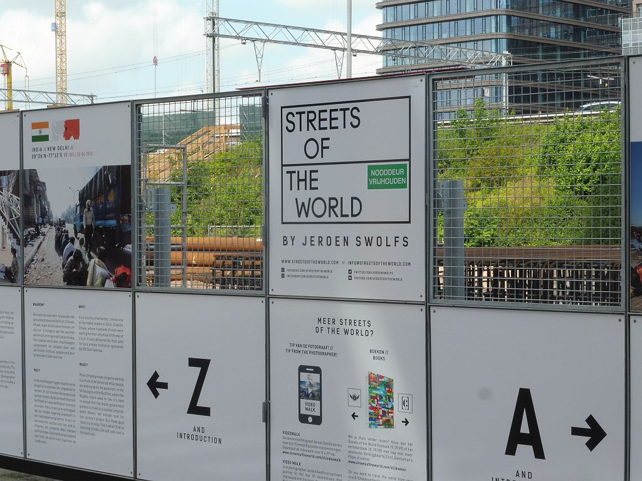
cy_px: 240
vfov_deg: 17.4
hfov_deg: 23.0
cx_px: 321
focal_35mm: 85
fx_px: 1576
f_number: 7.1
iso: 100
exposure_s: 1/200
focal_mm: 15.1
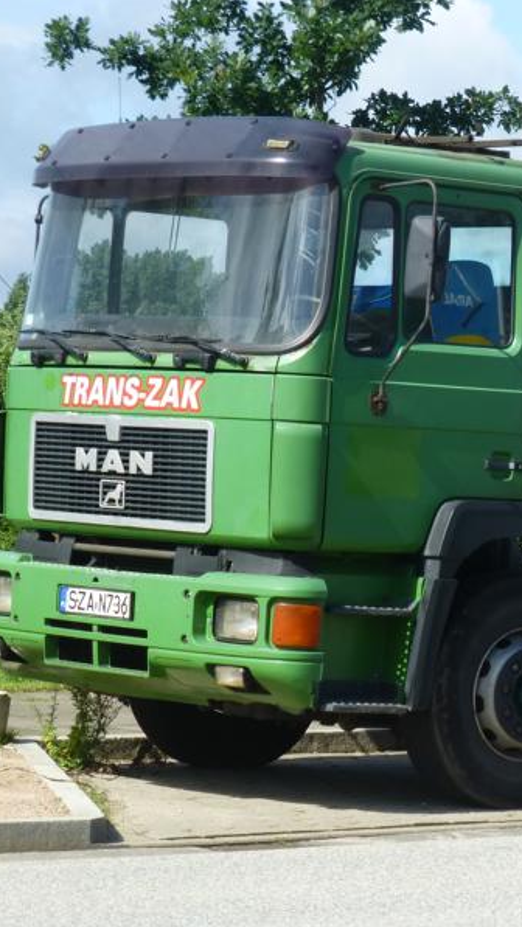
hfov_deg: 8.1
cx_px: 531
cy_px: 463
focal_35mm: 149
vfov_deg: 14.4
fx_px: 3665
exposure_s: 1/320
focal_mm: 18.2
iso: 100
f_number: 5.3
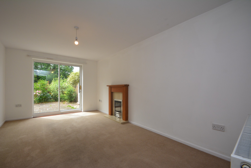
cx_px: 126
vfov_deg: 77.3
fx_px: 105
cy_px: 84
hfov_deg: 100.4
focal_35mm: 15
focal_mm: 10
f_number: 9
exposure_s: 1/125
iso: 400
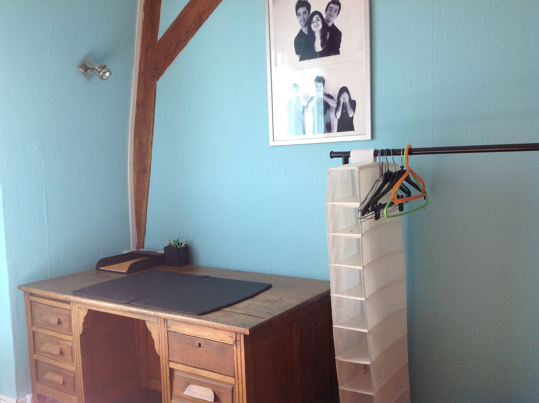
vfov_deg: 40.6
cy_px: 202
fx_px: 544
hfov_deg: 52.7
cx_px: 270
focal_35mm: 35
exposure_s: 1/120
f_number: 2.4
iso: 64
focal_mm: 4.28
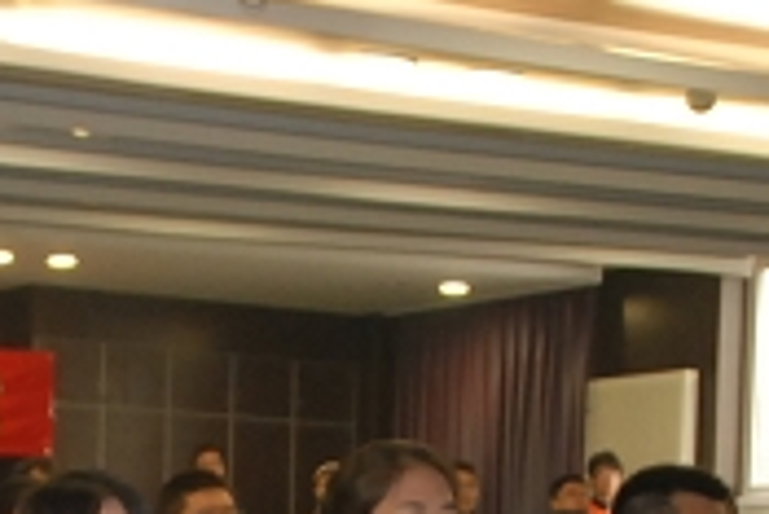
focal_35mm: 137
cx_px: 97
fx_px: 2925
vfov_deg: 9.6
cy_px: 905
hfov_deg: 14.8
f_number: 5
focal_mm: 25
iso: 800
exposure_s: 1/60
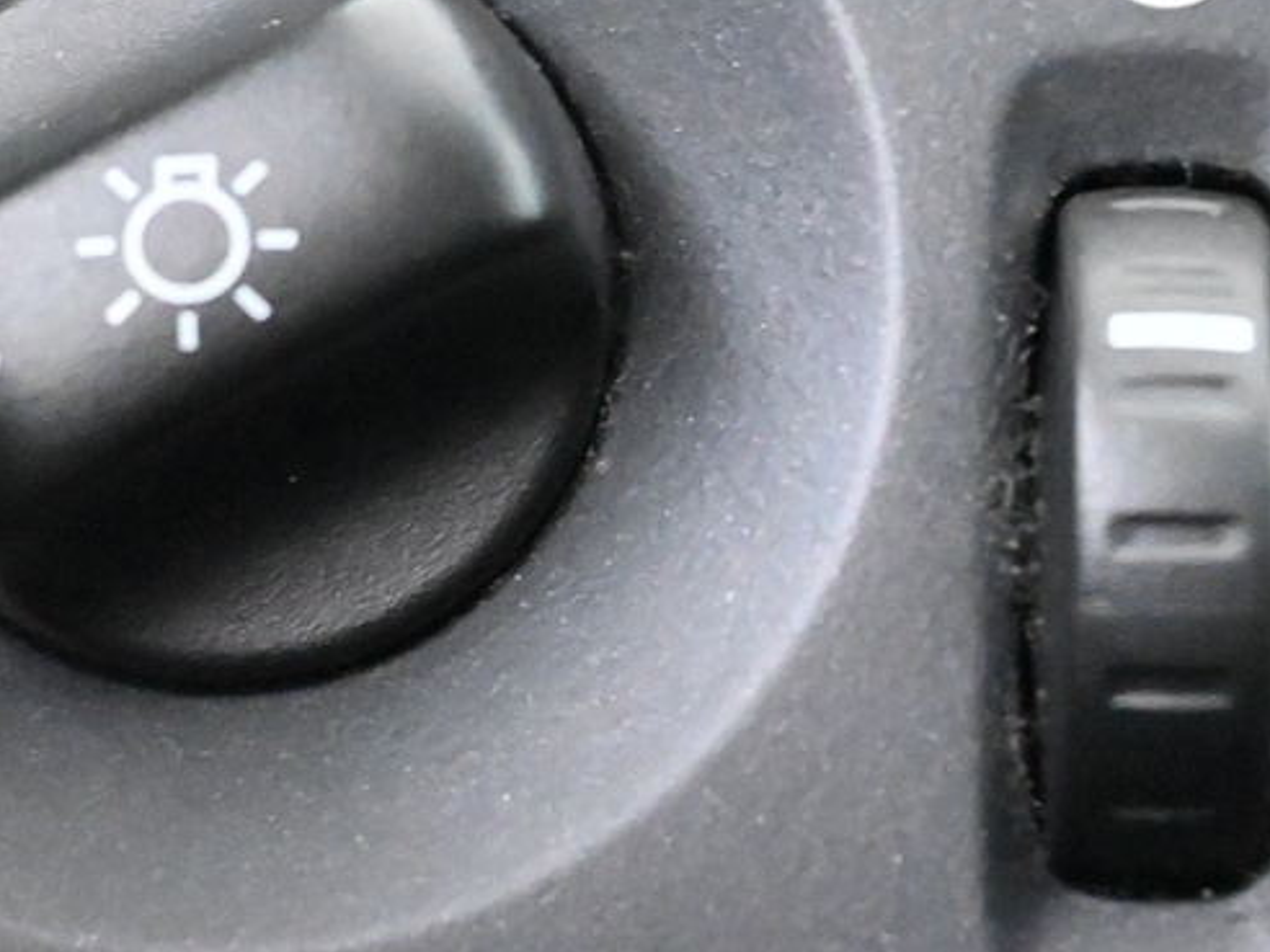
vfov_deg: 8.7
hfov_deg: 11.5
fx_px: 6274
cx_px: 188
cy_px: 534
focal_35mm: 171
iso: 12800
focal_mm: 36
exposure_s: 1/13
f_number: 5.3
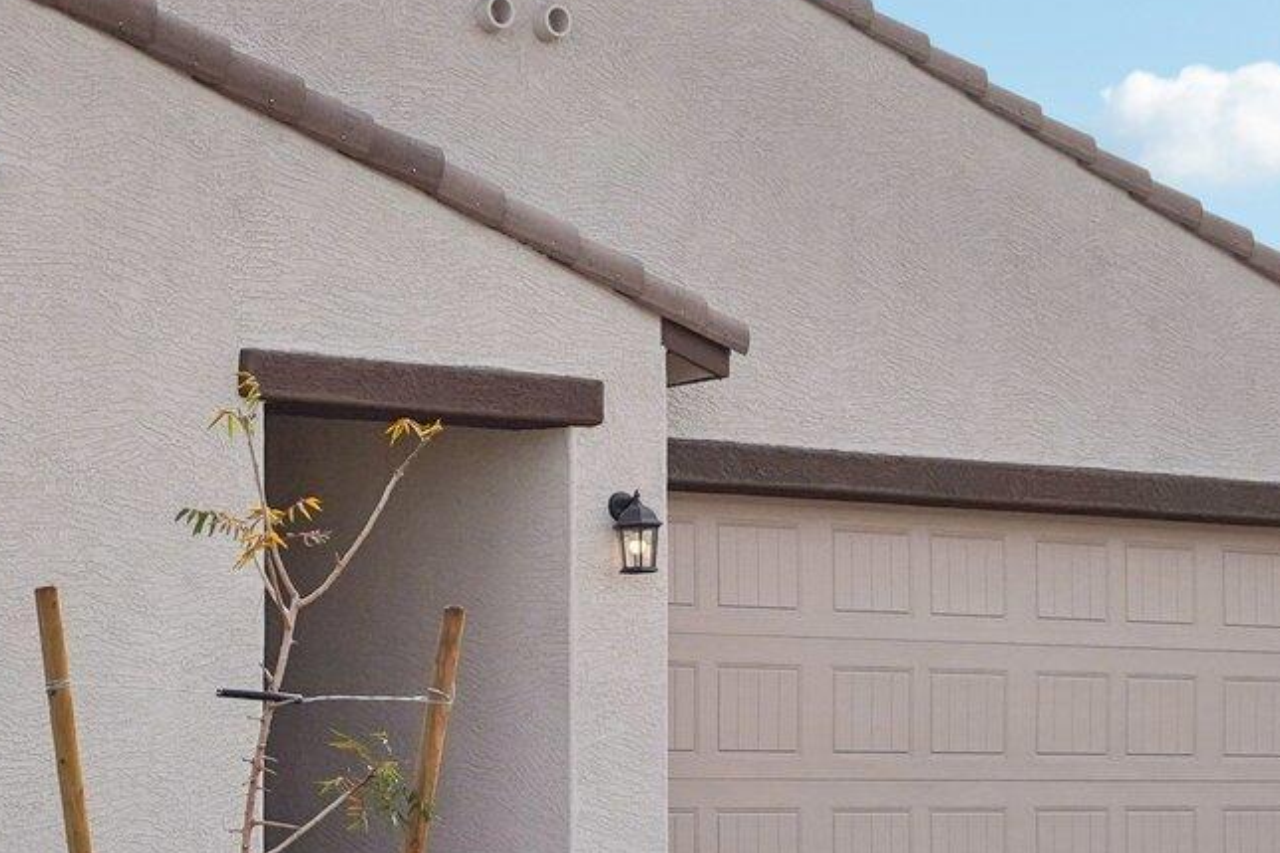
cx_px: 101
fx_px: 3163
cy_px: 659
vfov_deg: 15.3
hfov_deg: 22.3
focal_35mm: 89
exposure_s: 1/1000
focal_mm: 28
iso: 400
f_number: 7.1
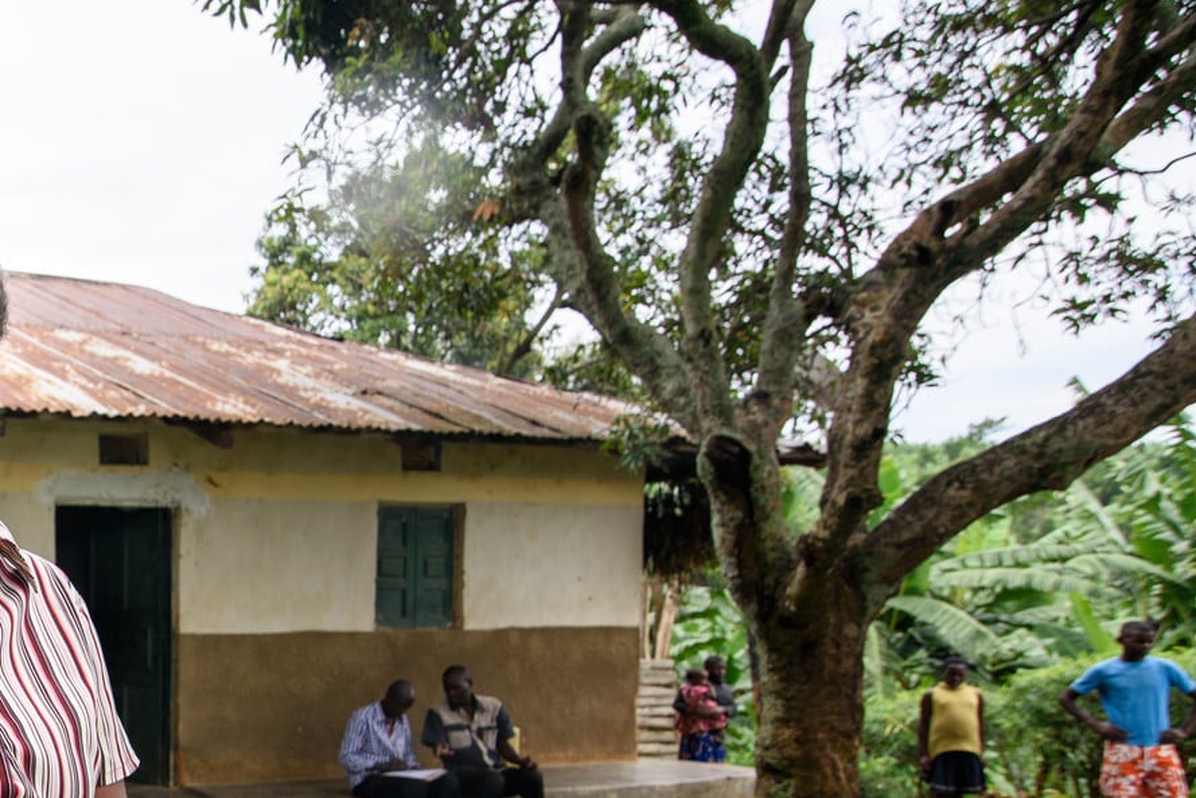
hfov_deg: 42.3
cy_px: 637
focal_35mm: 36
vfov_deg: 35.7
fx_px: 1196
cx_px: -108
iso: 100
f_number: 4
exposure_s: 1/320
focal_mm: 16
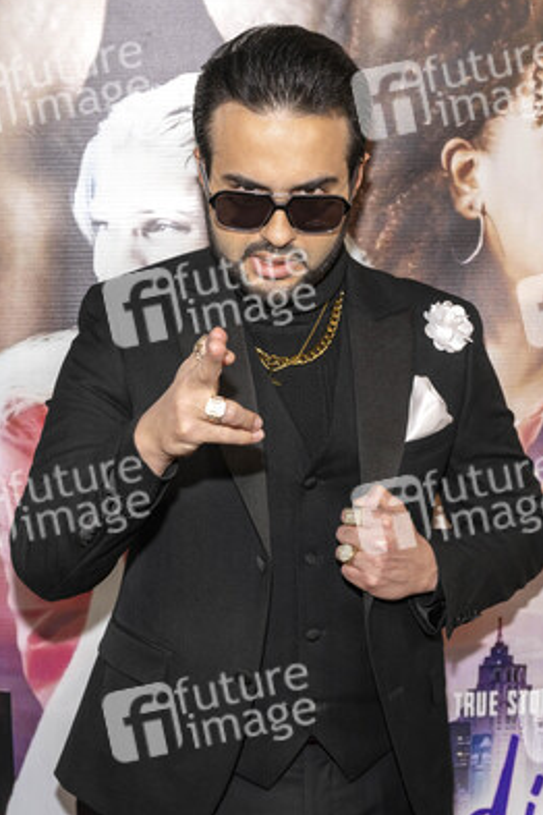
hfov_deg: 22.6
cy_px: 402
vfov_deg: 33.4
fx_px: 1357
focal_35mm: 60
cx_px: 269
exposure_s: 1/200
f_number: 5.6
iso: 400
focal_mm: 59
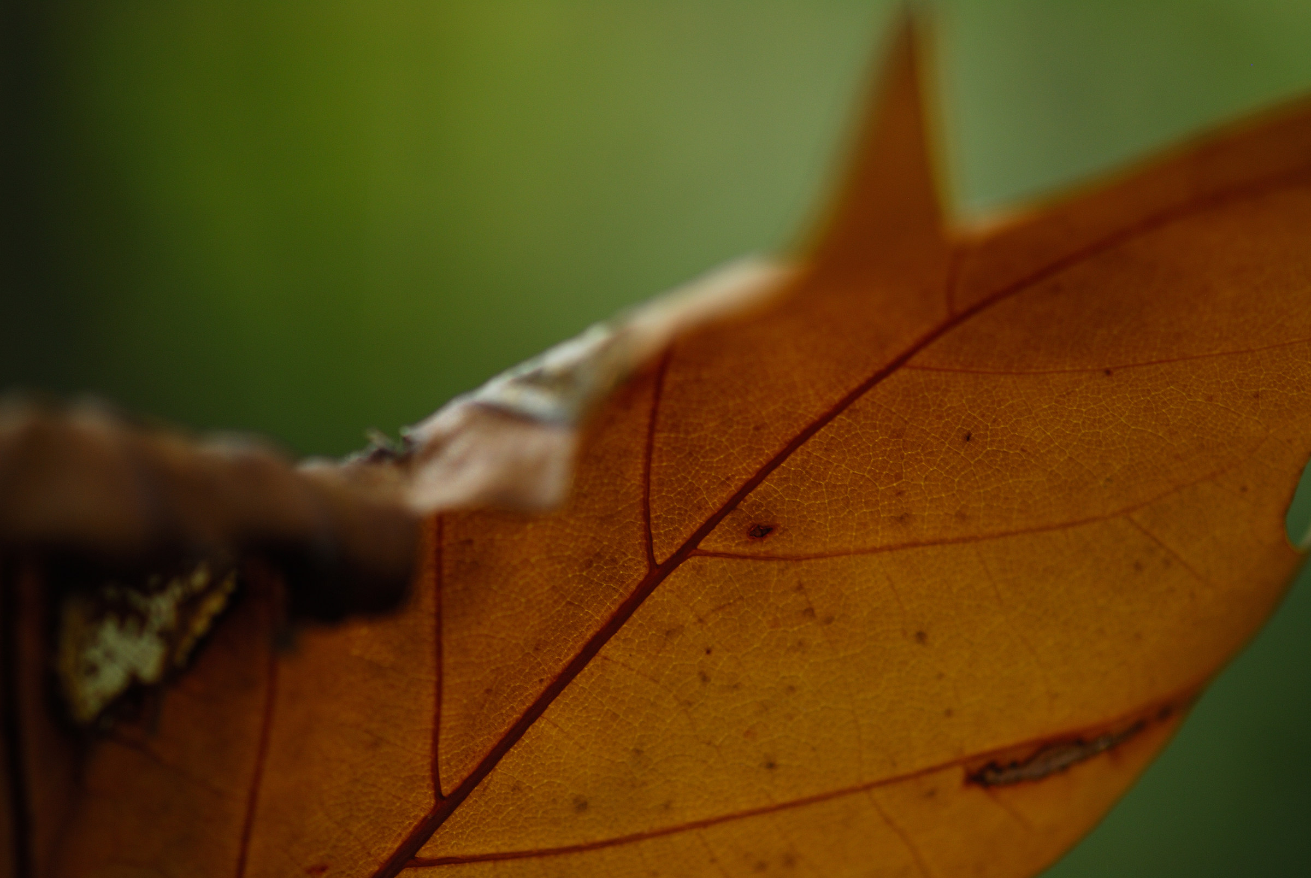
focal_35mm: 158
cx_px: 656
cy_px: 439
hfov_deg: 13.0
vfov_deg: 8.7
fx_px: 5743
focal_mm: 105
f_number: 3.2
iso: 100
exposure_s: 1/125
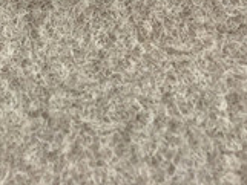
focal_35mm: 144
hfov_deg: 13.5
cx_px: -3
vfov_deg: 9.2
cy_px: -261
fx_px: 1028
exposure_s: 1/50
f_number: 2.2
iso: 32
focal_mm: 4.15
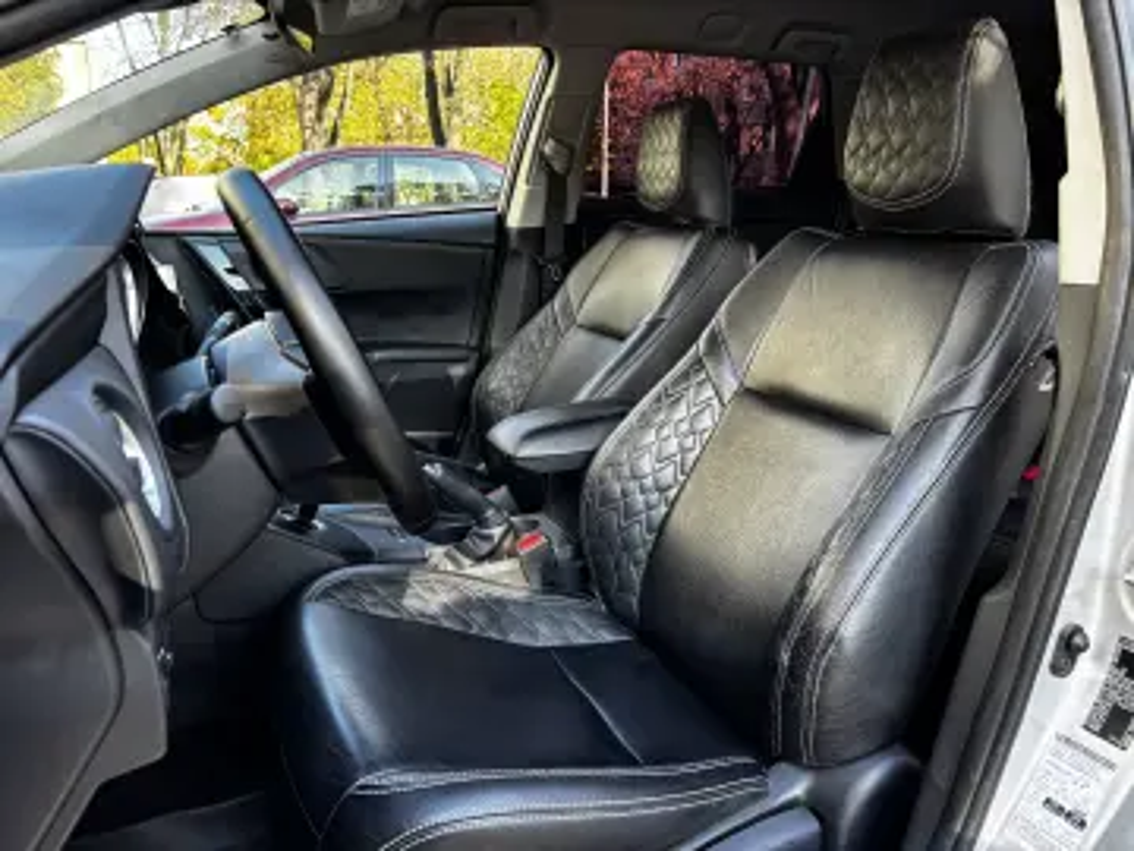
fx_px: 852
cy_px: 426
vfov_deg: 53.1
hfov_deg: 67.3
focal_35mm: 26
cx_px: 567
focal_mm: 5.96
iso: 125
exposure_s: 1/121
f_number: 1.6
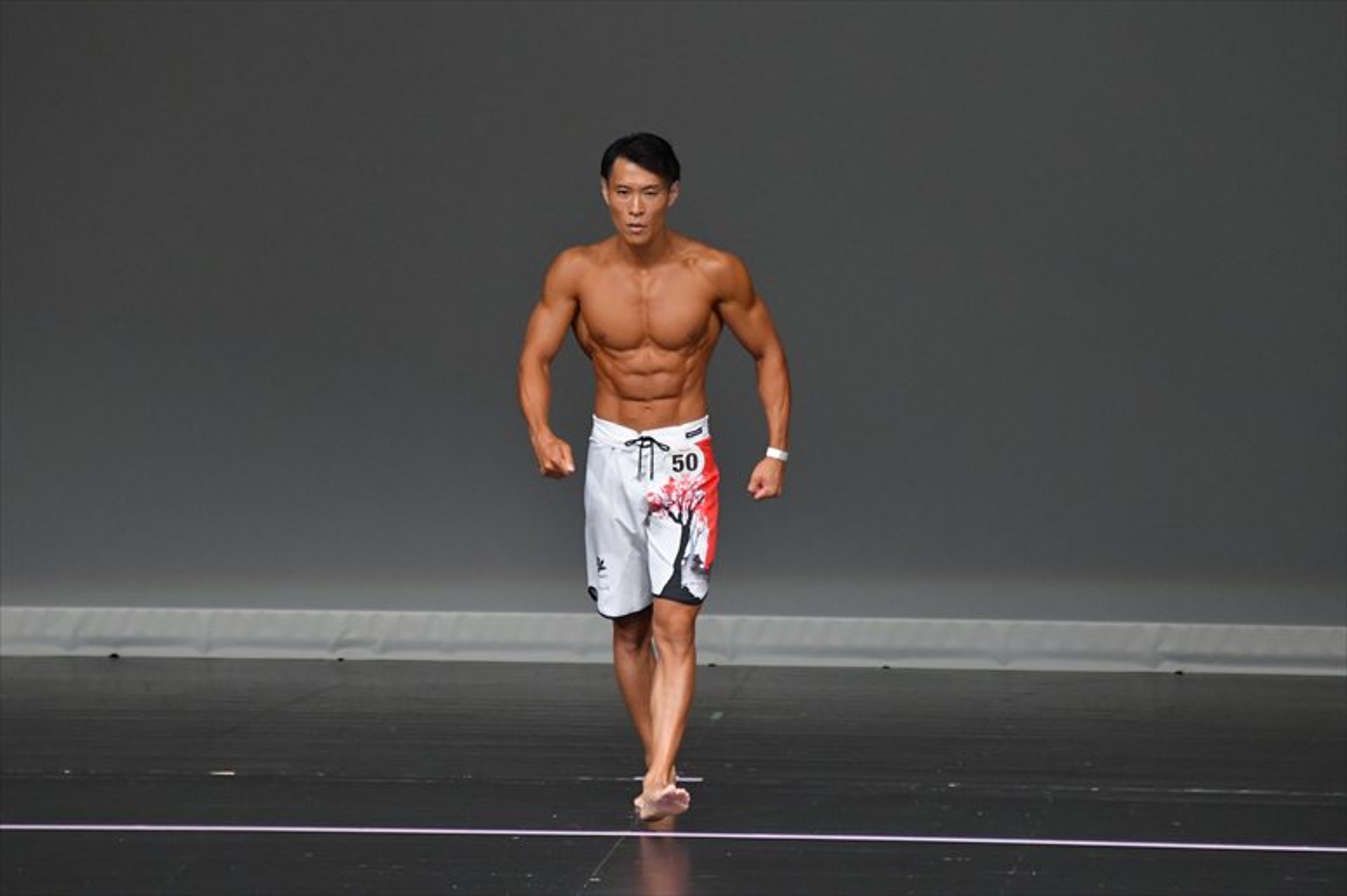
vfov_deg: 4.0
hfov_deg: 6.0
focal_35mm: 345
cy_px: 448
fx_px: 12903
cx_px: 674
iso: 4000
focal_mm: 230
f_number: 5.6
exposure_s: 1/400
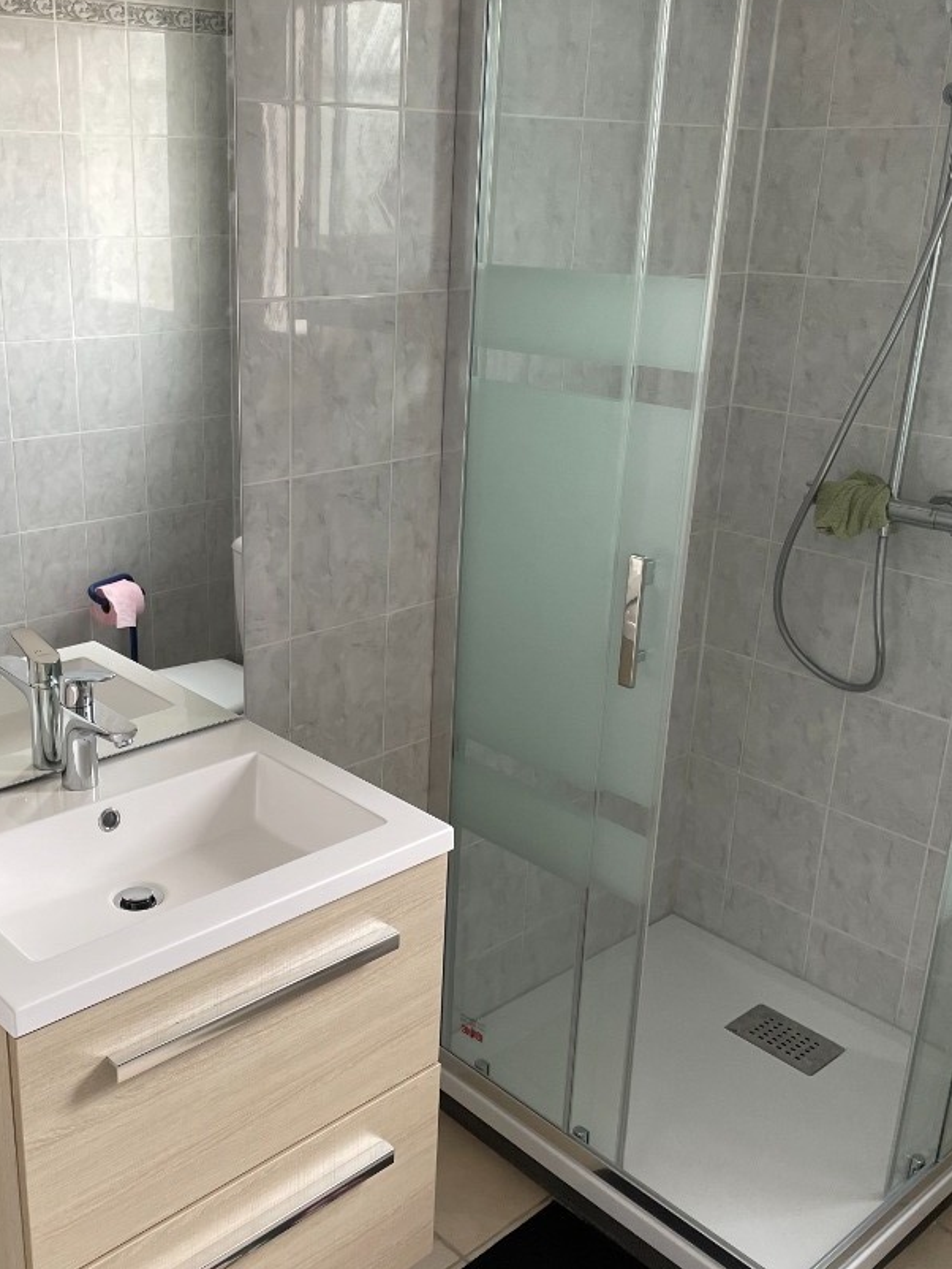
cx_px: 353
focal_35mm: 35
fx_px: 1283
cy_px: 657
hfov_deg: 40.4
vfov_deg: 52.6
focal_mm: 4.2
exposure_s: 1/106
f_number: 1.6
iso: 125
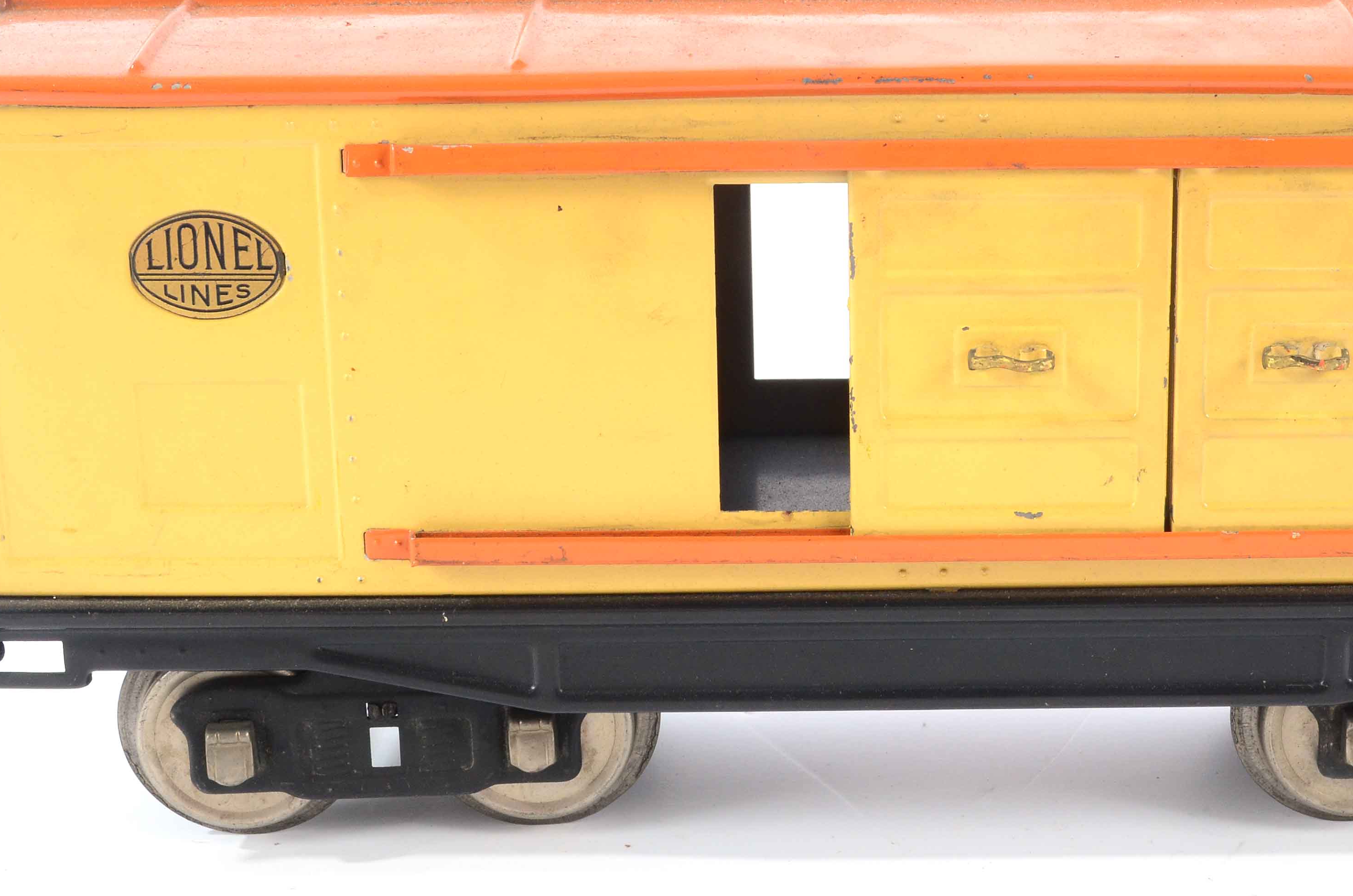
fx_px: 2438
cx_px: 924
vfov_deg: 20.8
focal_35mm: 65
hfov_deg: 30.7
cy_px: 407
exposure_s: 1/80
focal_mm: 26
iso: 400
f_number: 18
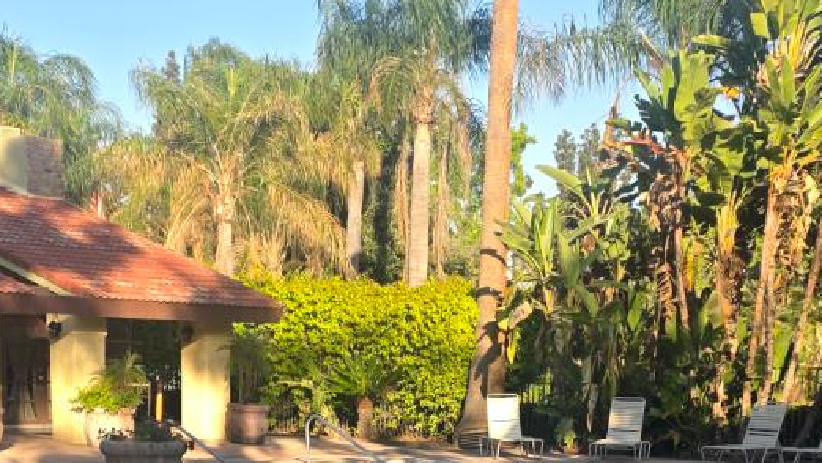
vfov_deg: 16.0
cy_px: 593
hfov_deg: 29.2
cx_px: 296
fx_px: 1570
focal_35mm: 72
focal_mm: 6.3
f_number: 1.7
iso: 80
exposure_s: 1/1650
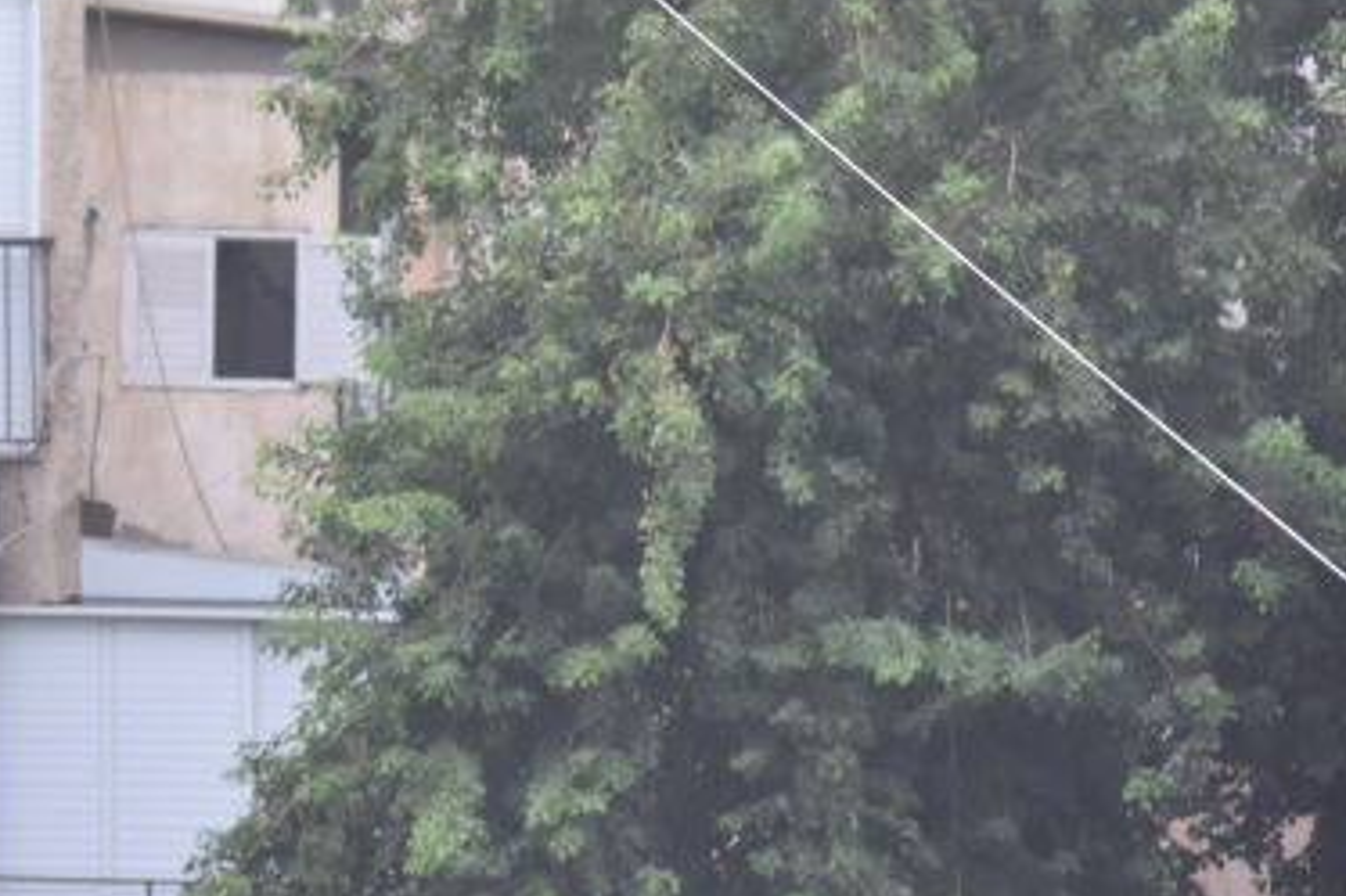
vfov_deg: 4.5
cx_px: -263
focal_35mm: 307
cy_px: -200
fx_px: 11473
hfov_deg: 6.7
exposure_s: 1/320
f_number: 4
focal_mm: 112
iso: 800
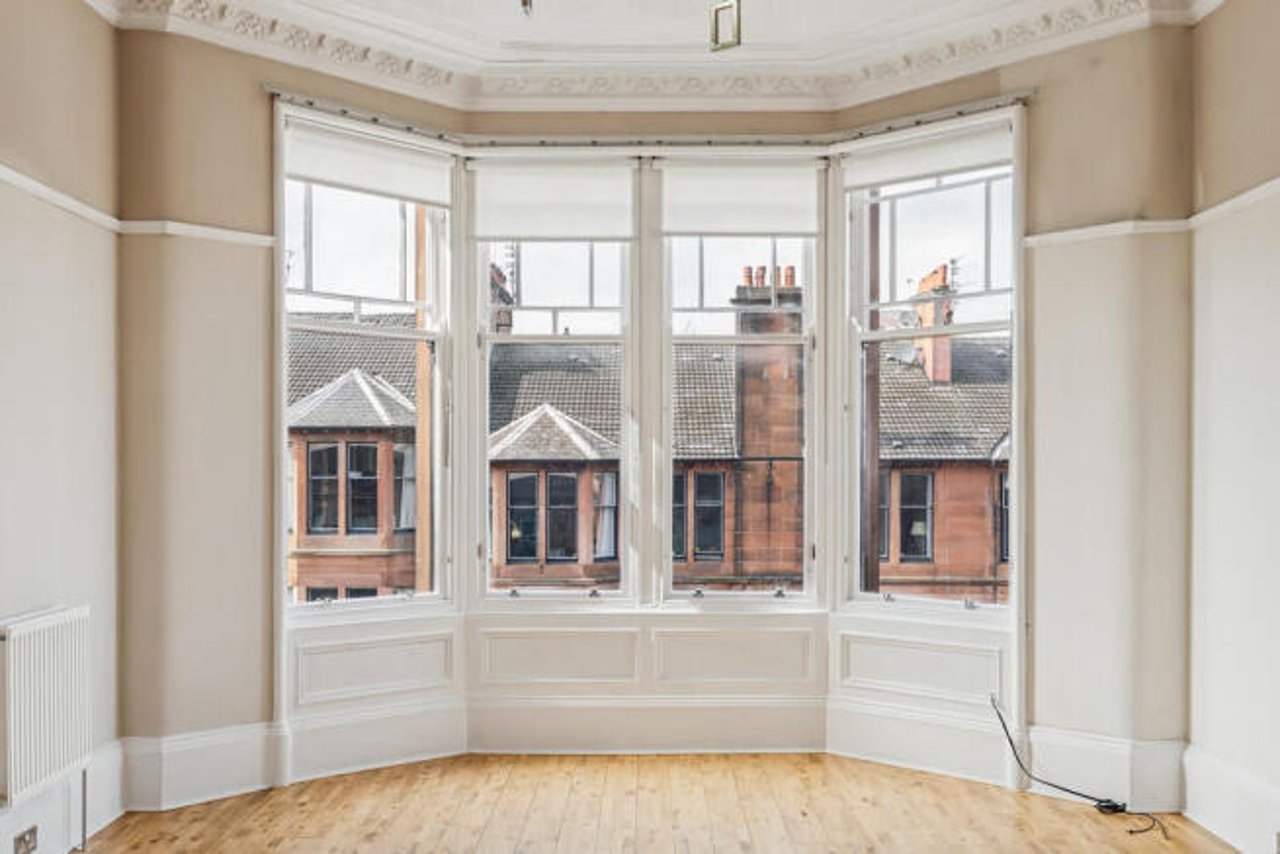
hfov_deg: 54.4
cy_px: 427
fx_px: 1245
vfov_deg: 37.9
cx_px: 640
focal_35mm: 35
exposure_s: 1/100
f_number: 8
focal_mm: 35
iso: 160
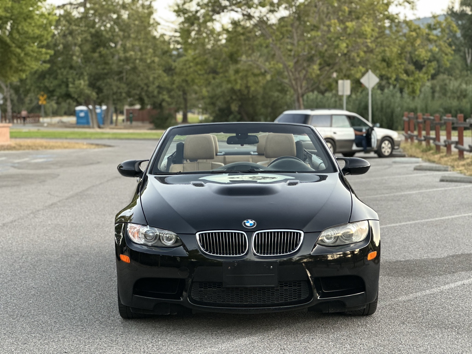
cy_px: 177
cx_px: 236
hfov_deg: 25.3
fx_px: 1050
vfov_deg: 19.1
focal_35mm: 77
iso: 200
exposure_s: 1/40
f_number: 2.8
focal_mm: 9
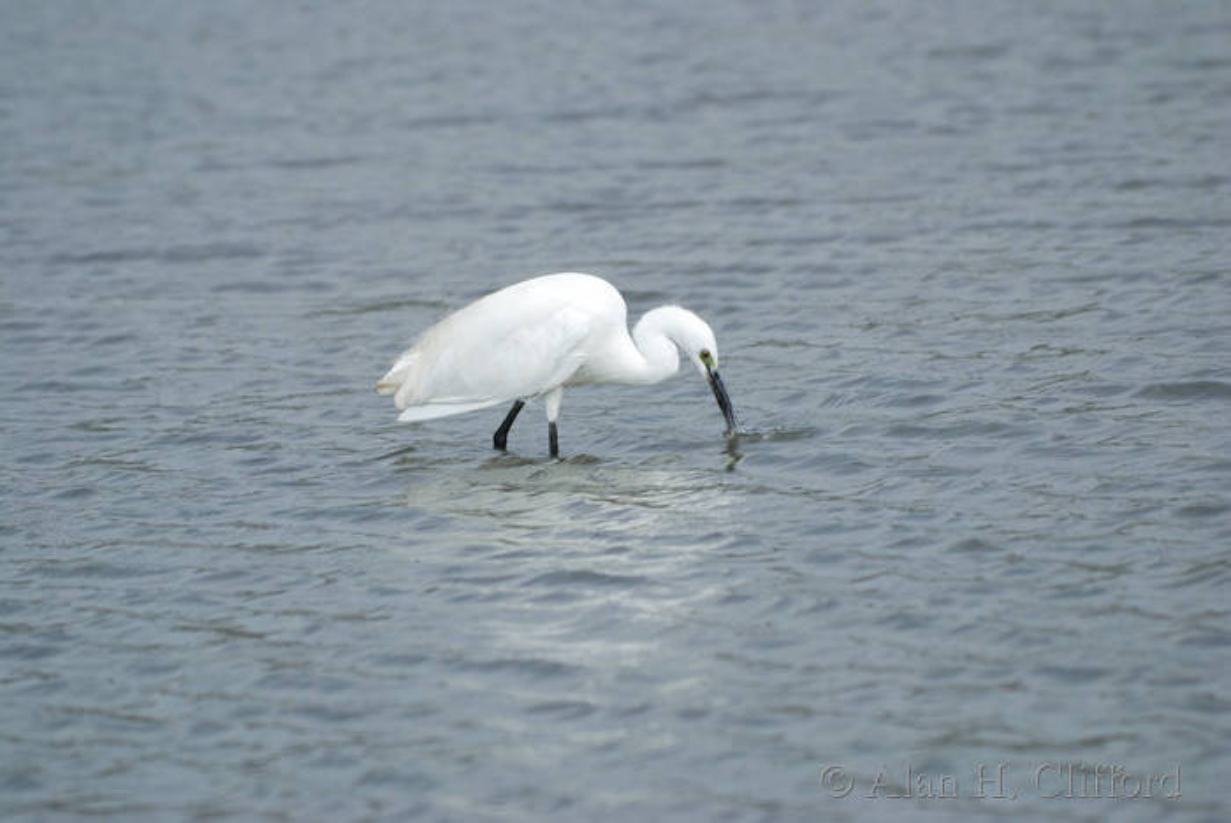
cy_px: 412
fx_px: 20533
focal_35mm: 600
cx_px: 616
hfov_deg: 3.4
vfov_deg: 2.3
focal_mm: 400
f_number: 5.6
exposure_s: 1/400
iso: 100
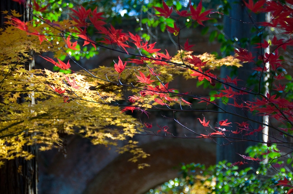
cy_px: 97
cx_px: 146
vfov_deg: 12.1
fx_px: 914
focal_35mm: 112
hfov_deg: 18.2
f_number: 5
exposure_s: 1/100
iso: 200
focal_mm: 75
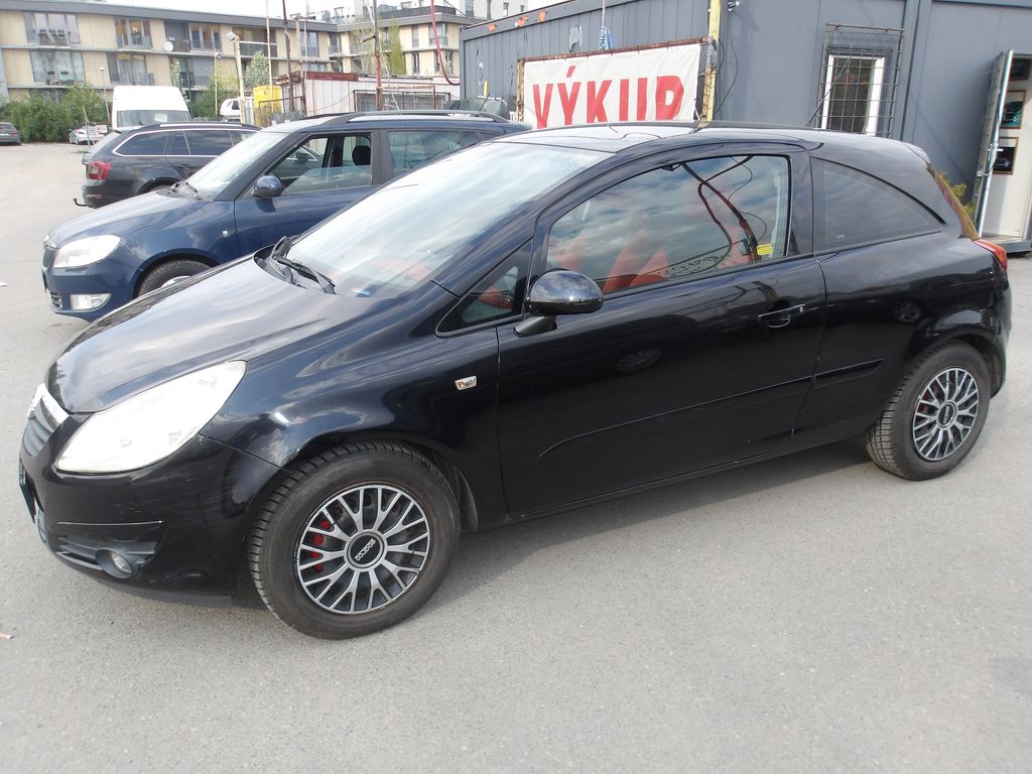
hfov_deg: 65.3
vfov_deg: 51.4
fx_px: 805
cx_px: 516
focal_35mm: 27
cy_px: 387
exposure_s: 1/321
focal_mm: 4.9
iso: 100
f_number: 3
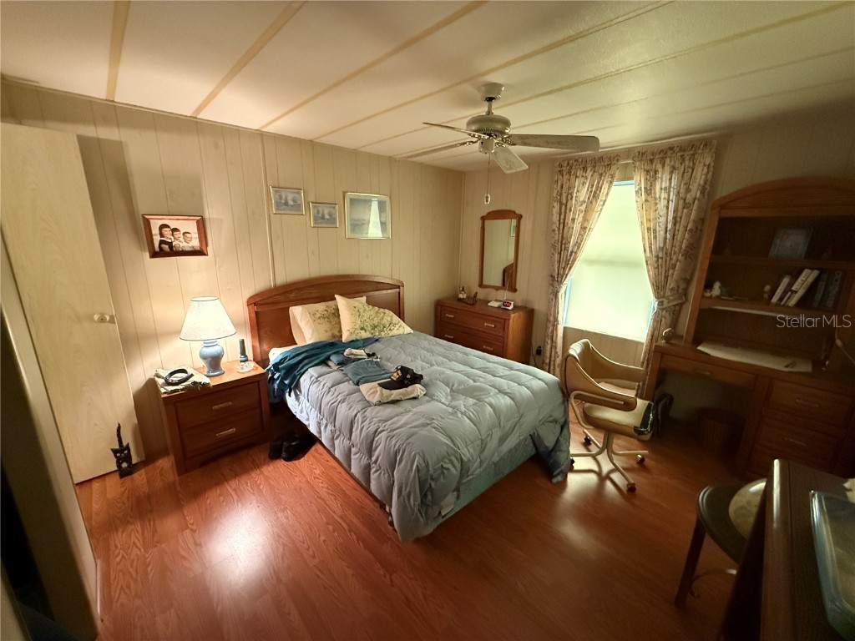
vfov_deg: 85.7
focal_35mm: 14
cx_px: 428
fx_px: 346
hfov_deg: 102.1
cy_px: 320
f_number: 2.2
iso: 1250
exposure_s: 1/60
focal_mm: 2.22
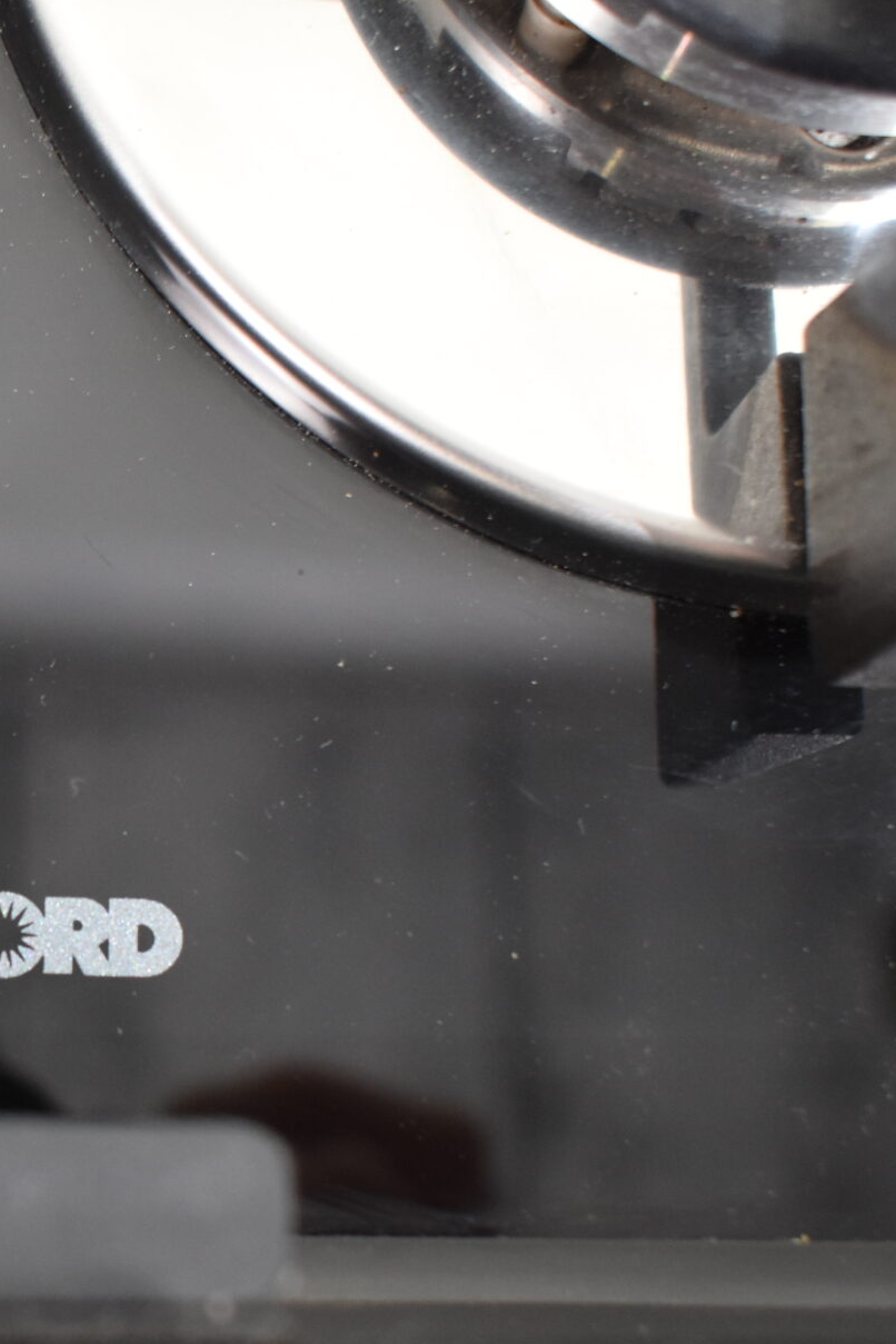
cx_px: -34
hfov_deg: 18.1
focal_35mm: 73
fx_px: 2727
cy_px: 908
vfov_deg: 27.5
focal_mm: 23
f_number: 4
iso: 900
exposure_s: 1/60
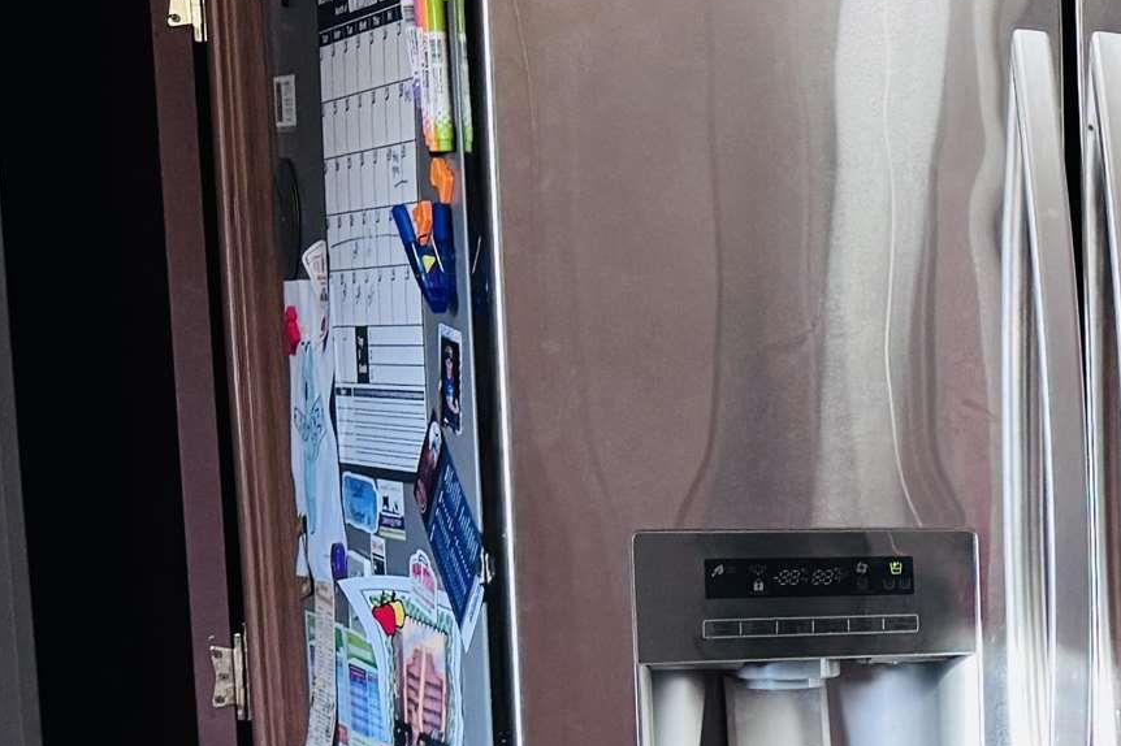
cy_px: 772
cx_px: 1870
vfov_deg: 15.0
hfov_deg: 18.9
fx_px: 2770
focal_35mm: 89
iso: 200
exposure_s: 1/60
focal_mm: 6.76
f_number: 1.78
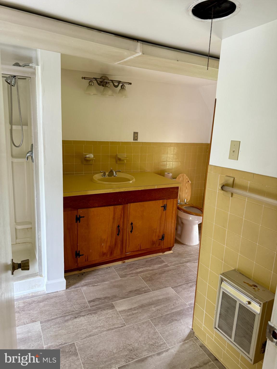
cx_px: 138
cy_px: 184
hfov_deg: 56.8
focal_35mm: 24
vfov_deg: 71.6
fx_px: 256
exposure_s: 1/62
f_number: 1.78
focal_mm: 6.76
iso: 200
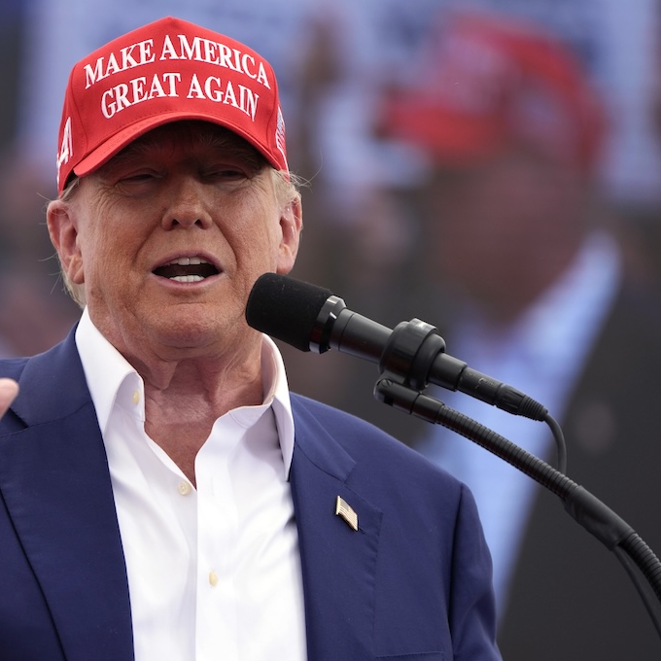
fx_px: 7713
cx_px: 175
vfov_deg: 4.9
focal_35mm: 357
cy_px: 331
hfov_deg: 4.9
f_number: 5.6
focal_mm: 279
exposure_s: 1/2500
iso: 500
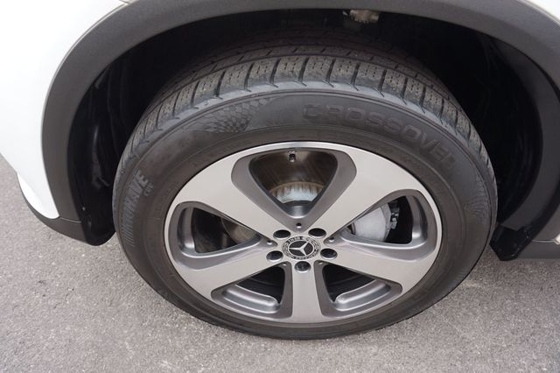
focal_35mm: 24
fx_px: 373
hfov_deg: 73.8
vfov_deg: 53.1
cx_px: 280
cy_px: 186
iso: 100
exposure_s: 1/60
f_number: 4
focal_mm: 16
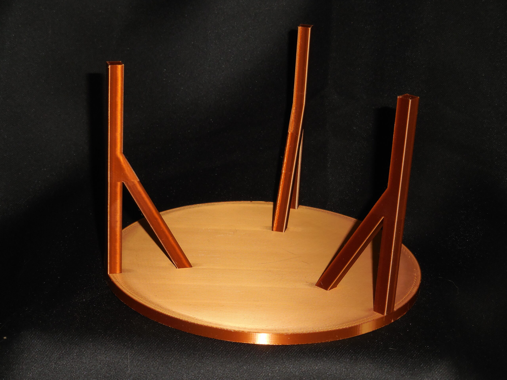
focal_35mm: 81
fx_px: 1186
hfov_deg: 24.1
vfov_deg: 18.2
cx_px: 254
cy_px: 190
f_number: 4.9
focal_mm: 14.5
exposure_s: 1/60
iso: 200
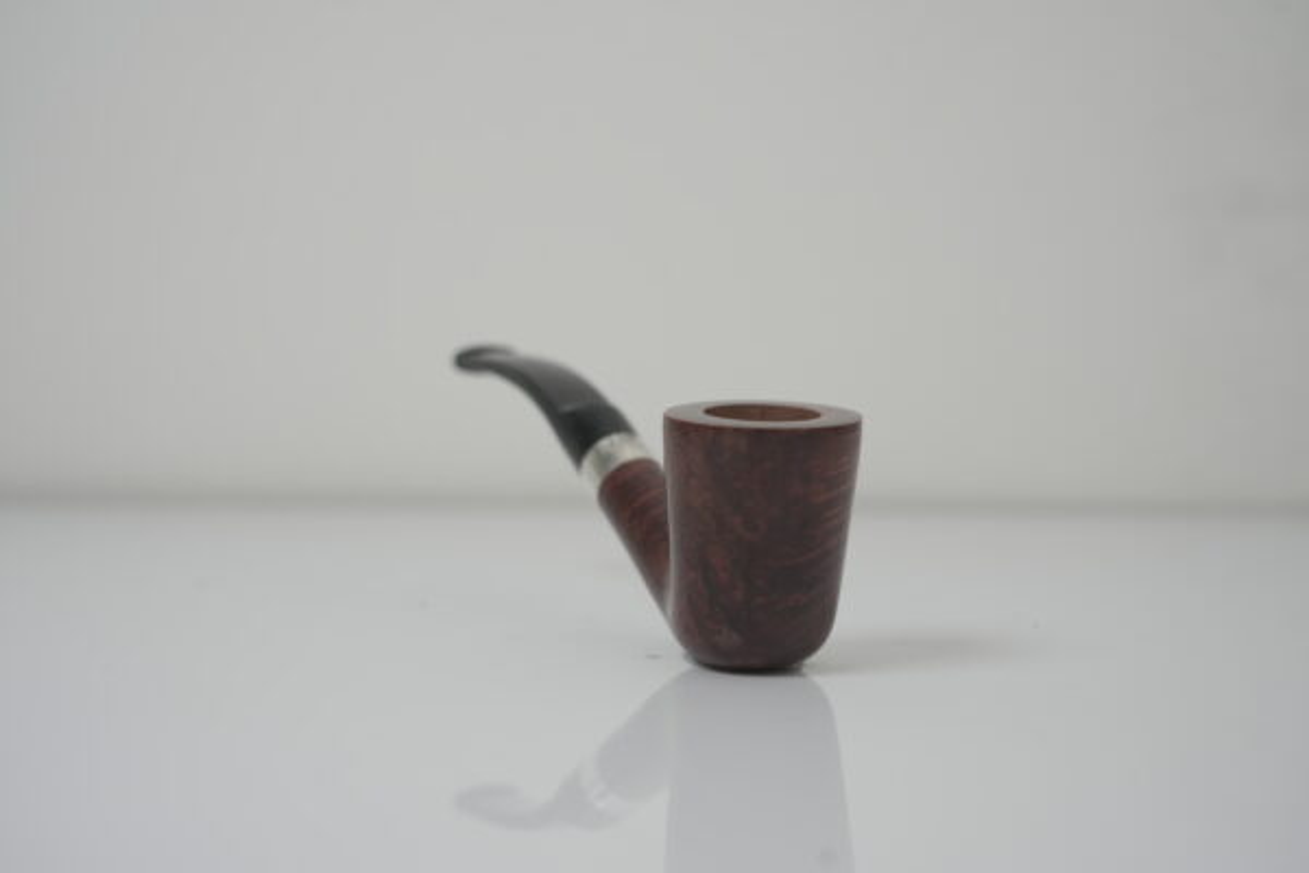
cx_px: 654
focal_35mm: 50
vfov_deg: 27.0
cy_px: 436
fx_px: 1818
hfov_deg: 39.6
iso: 500
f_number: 5.6
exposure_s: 1/125
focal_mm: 50
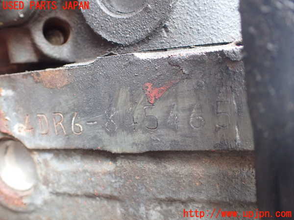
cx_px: 147
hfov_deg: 60.0
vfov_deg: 46.8
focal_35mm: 30
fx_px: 255
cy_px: 110
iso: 800
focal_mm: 5.4
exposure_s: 1/80
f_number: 2.3
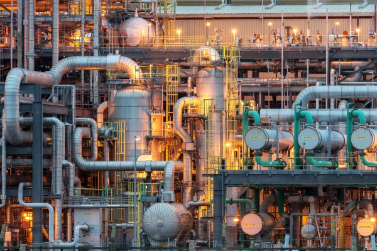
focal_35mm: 300
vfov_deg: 4.6
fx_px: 3141
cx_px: 188
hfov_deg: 6.9
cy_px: 126
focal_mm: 300
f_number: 11
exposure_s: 3
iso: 100
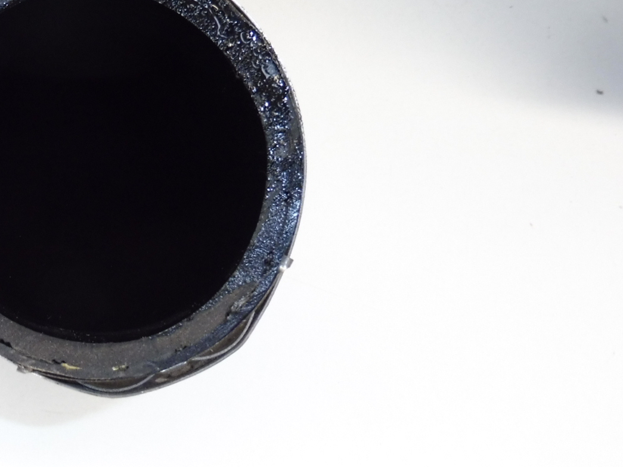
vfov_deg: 29.4
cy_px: 145
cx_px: 76
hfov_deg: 36.7
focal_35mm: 49
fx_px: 882
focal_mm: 4.4
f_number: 4
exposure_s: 1/60
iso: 200
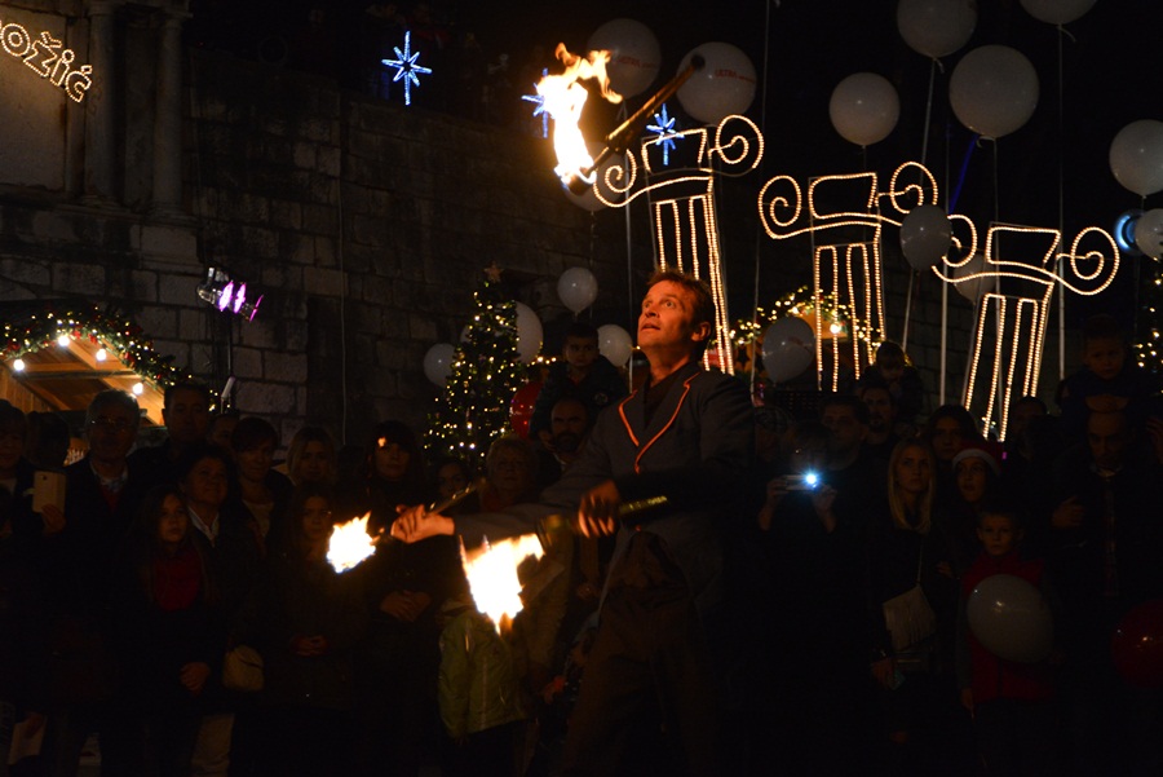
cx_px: 582
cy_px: 388
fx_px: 2424
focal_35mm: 75
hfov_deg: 27.0
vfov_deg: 18.2
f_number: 5.3
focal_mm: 75
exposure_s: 1/160
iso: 3200
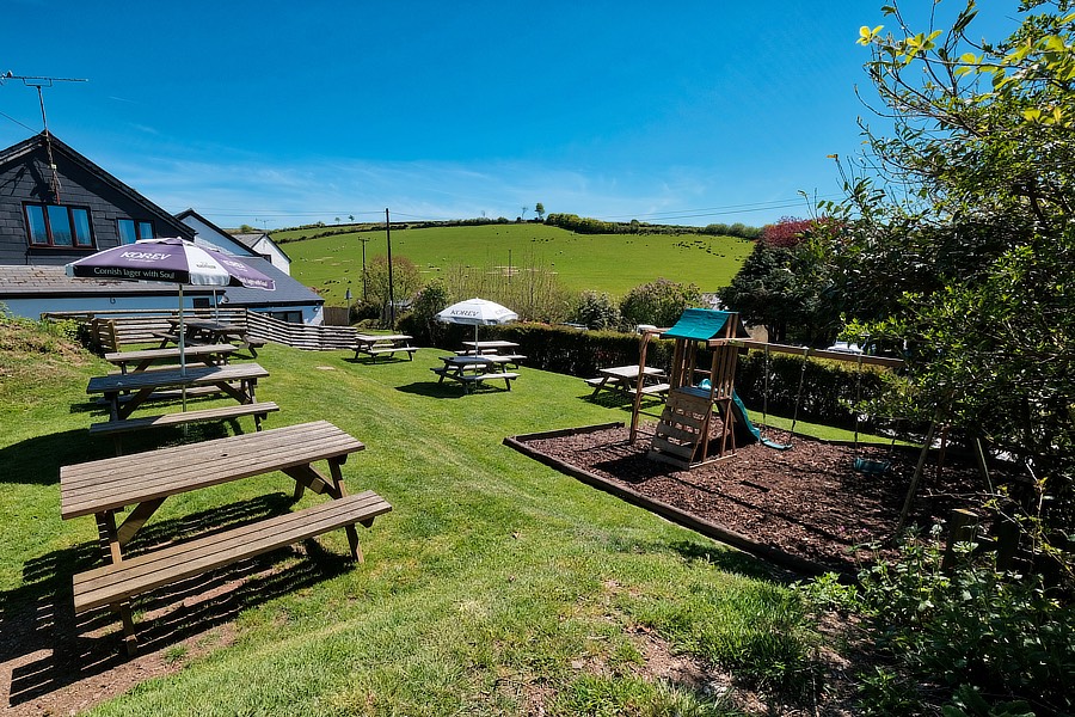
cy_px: 358
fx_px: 448
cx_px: 538
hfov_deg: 100.4
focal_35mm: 15
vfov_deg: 77.3
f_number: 8
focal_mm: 10
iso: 200
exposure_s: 1/350
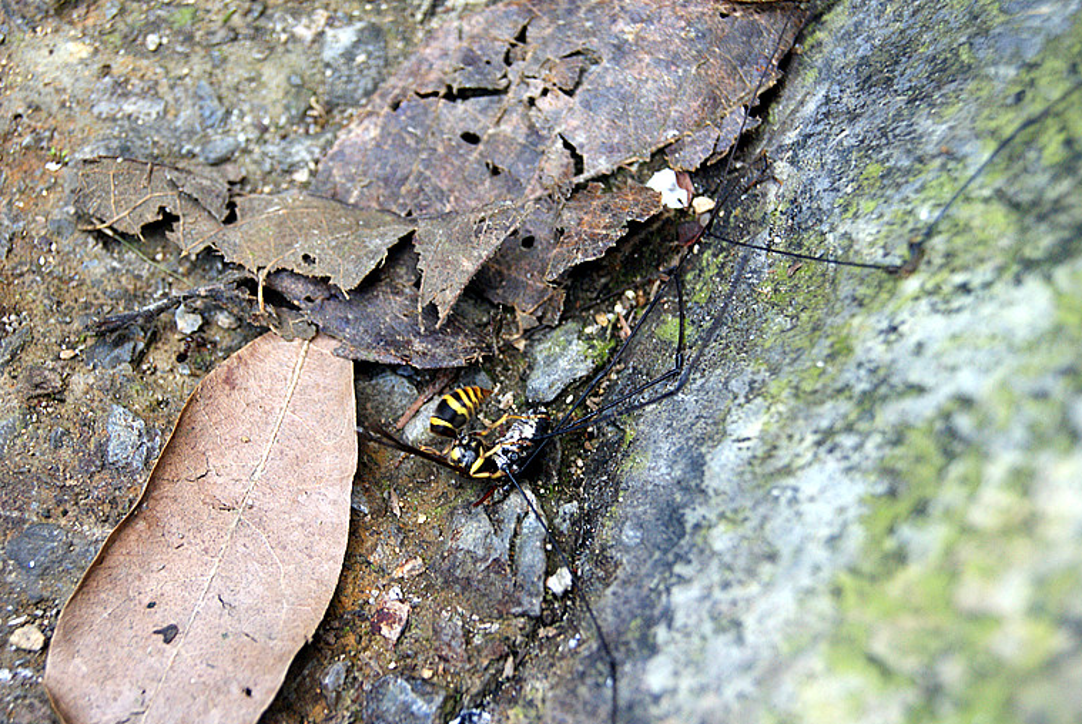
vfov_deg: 17.3
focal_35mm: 79
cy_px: 351
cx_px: 533
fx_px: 2377
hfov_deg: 25.6
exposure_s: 1/40
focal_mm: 50
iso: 400
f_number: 5.6
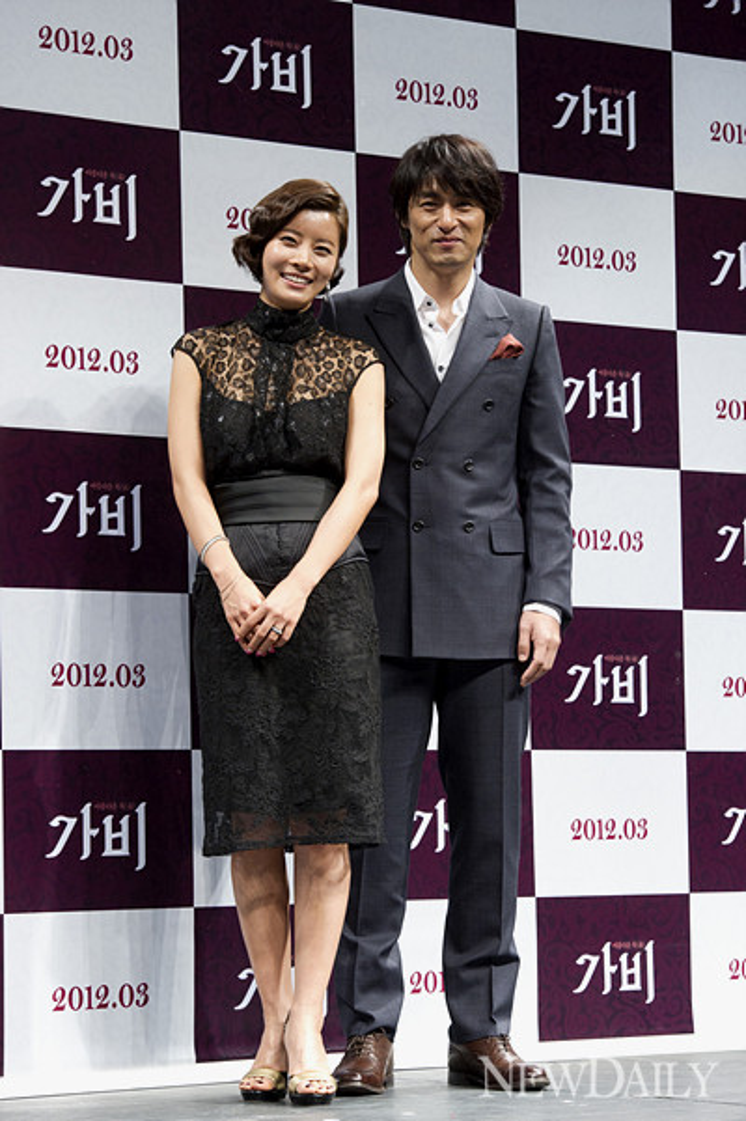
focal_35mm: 116
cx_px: 373
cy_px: 560
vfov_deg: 17.7
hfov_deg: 11.8
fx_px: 3610
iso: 3200
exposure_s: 1/160
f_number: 8
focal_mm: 116
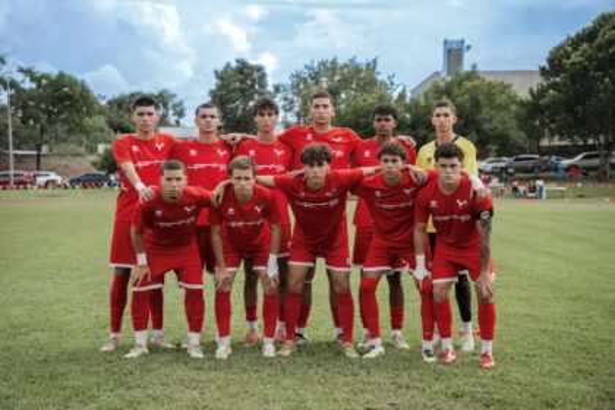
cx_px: 308
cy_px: 205
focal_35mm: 72
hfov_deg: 28.0
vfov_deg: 18.9
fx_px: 1232
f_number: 2.8
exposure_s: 1/1250
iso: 160
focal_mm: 48.1
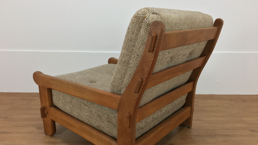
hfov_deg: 61.0
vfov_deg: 36.4
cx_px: 129
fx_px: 219
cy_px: 95
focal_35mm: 32
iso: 40
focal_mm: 4.15
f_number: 2.2
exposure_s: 1/33
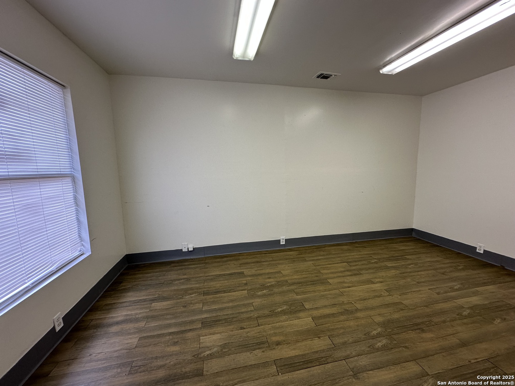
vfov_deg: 85.7
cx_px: 258
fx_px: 208
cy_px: 193
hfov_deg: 102.1
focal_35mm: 14
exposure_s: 1/120
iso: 160
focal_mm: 2.22
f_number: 2.2
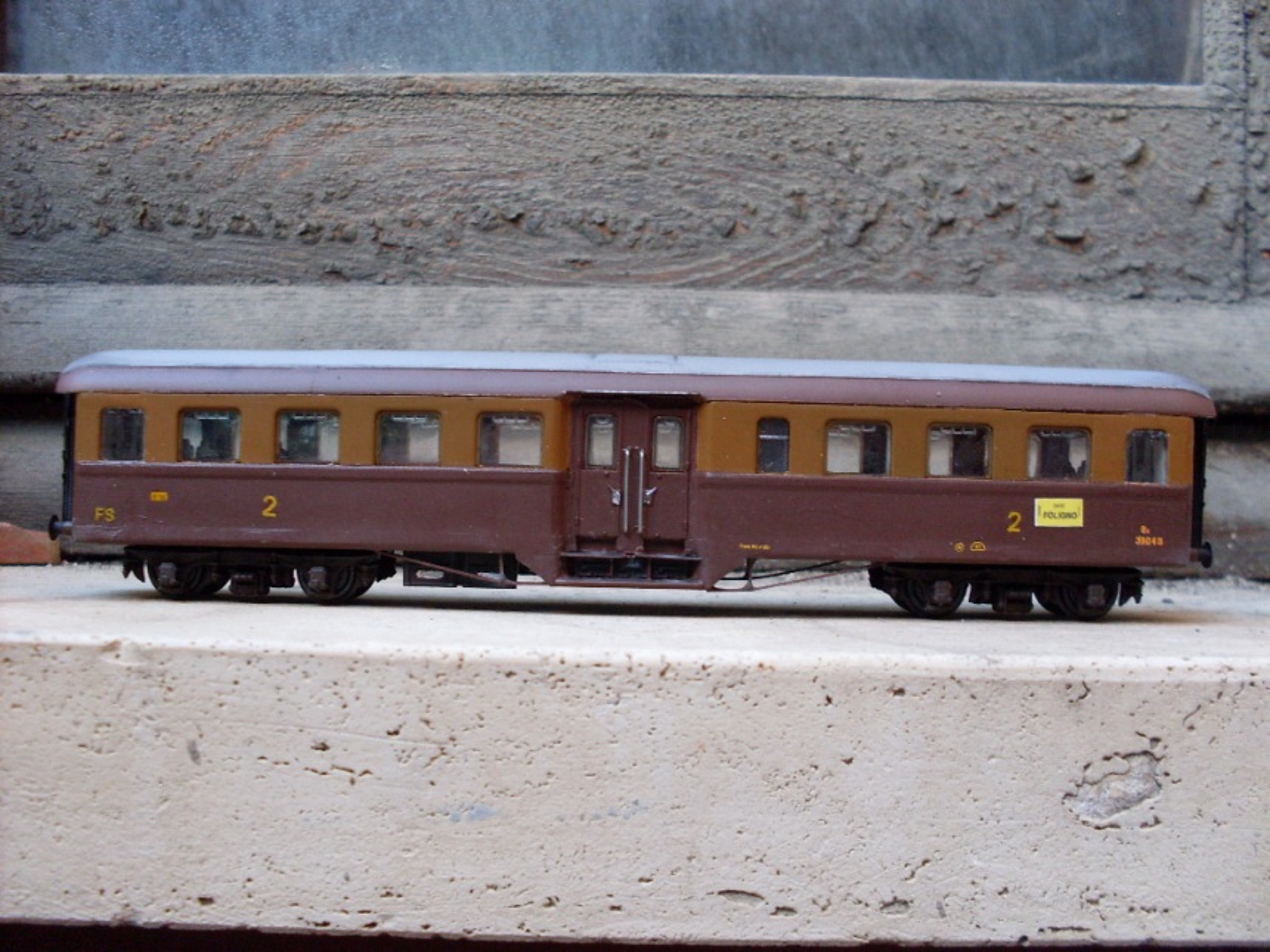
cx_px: 635
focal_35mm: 38
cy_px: 476
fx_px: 1394
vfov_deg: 37.7
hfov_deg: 49.0
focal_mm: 6.3
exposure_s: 1/45
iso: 120
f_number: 2.8
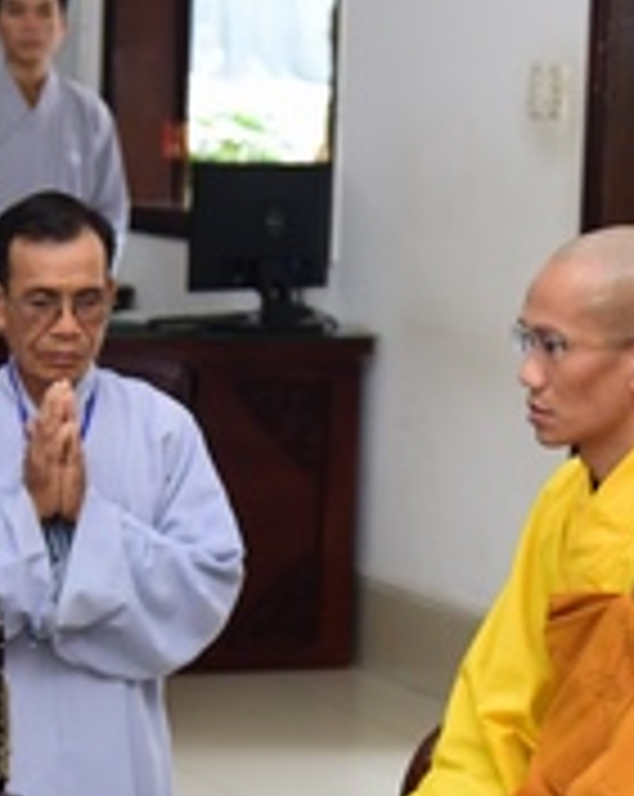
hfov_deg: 9.7
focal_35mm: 159
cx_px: 283
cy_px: 364
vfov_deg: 12.1
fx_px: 3739
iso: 800
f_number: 4
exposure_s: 1/60
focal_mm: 46
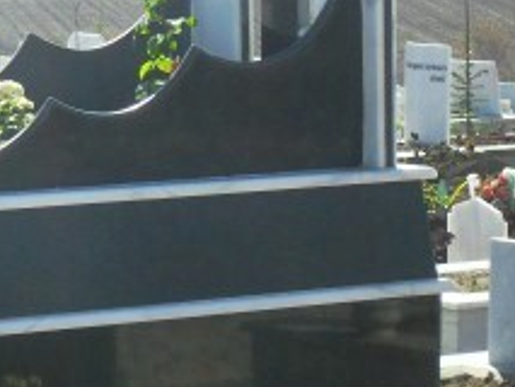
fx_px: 4332
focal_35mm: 291
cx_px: 34
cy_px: 179
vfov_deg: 5.1
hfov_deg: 6.8
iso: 100
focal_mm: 18.9
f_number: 5.8
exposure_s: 1/350
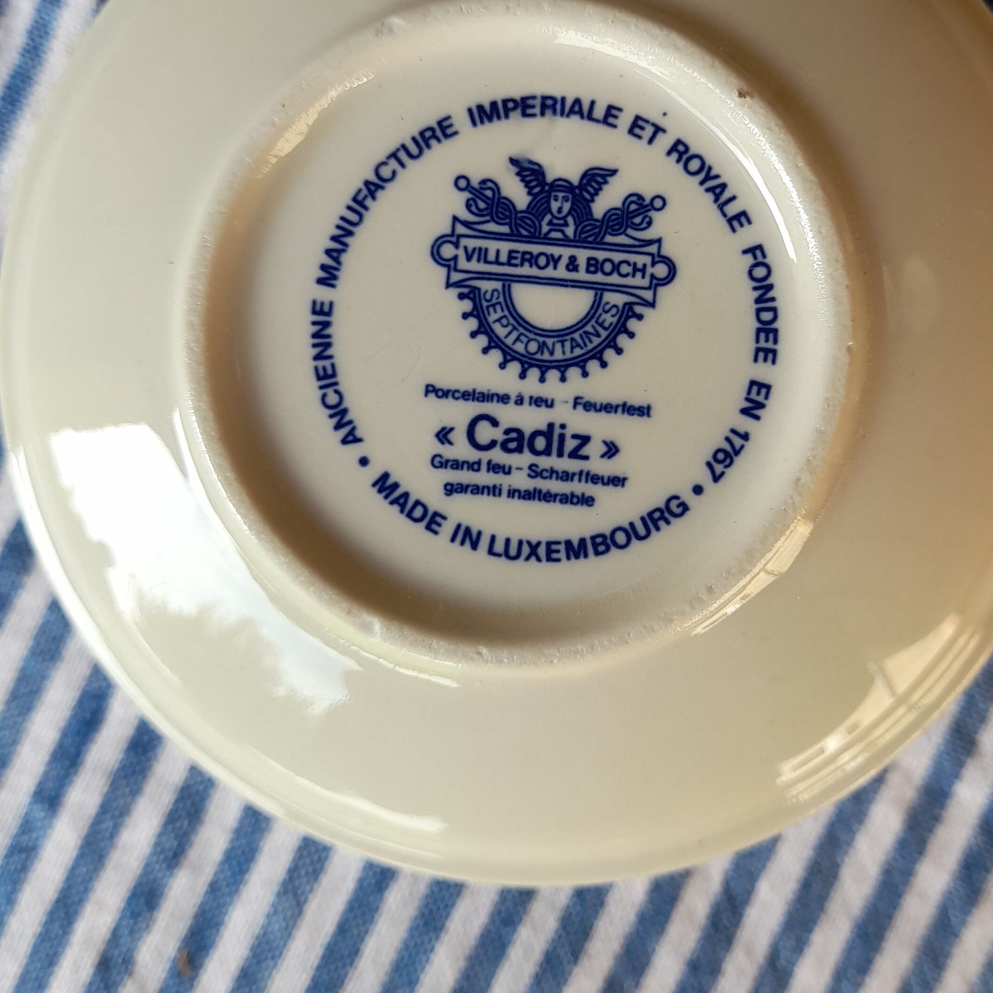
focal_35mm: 42
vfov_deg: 39.4
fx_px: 1363
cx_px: 635
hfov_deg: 39.7
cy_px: 305
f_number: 2
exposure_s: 1/100
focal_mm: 4.6
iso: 20
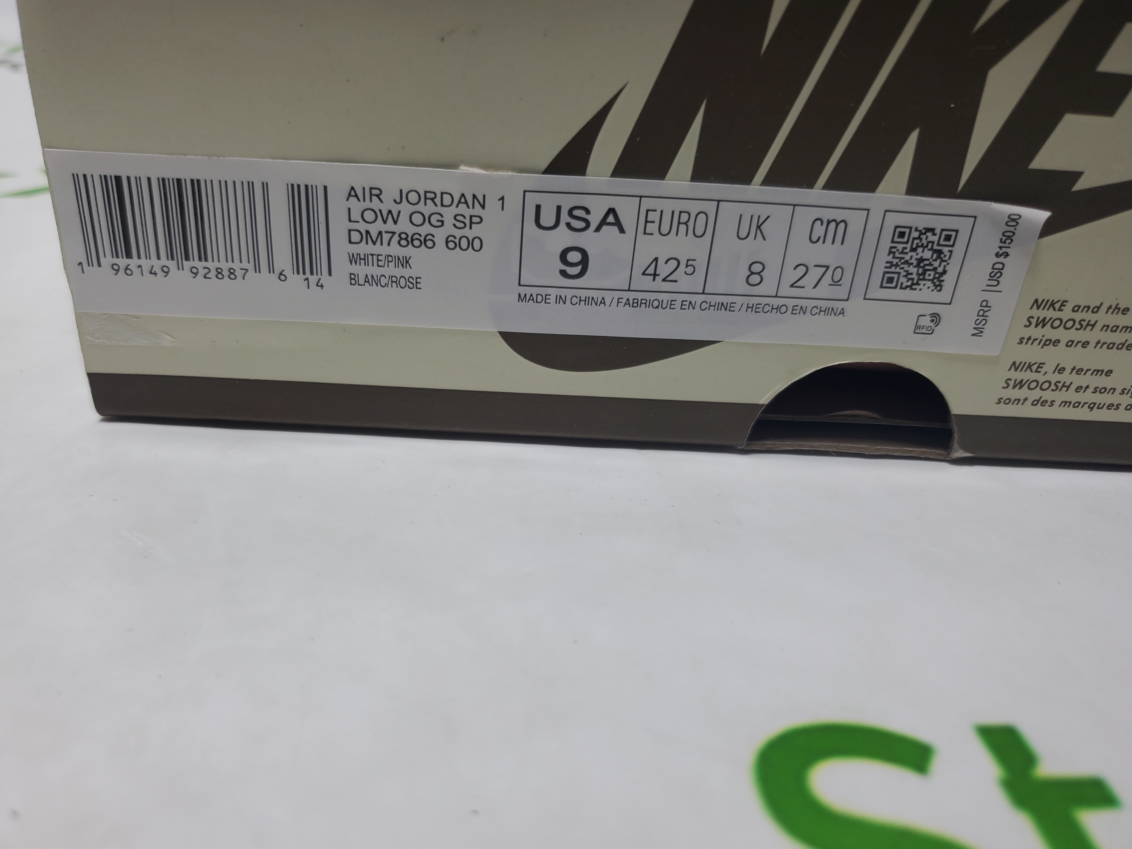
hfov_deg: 67.3
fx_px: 850
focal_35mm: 26
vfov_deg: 53.1
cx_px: 566
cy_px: 424
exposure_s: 1/616
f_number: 1.5
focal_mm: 4.3
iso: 50
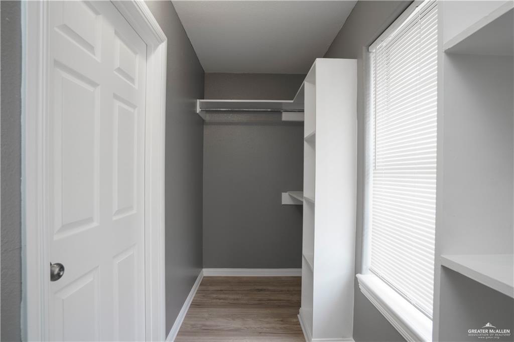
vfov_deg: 73.7
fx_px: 228
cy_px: 171
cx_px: 257
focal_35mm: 16
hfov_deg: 96.8
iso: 400
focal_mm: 16
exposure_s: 1/13
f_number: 7.1
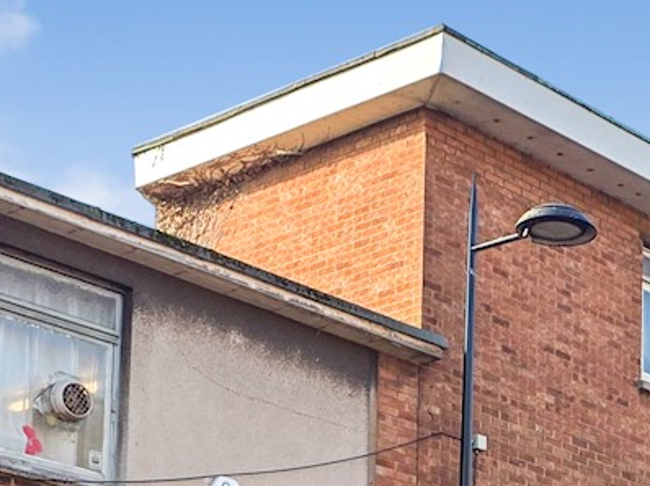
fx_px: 1520
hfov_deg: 21.5
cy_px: 768
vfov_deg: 16.3
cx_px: 870
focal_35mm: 81
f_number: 1.7
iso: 80
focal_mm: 6.25
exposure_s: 1/2200
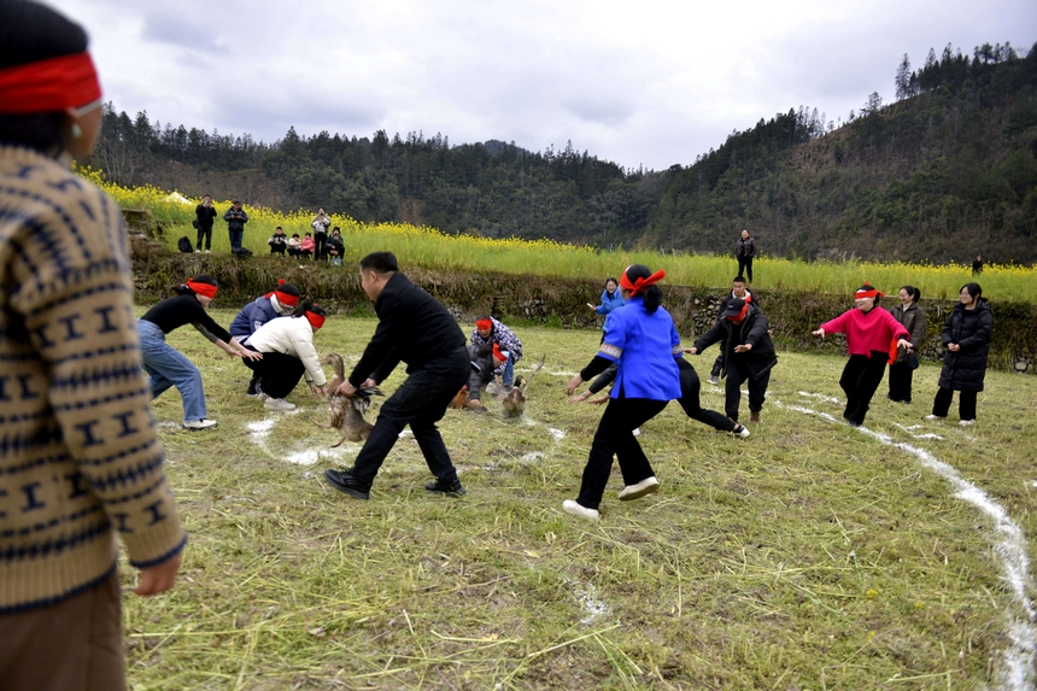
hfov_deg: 73.8
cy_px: 346
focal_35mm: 24
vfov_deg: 53.1
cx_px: 518
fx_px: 691
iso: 640
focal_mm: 24
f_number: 3.2
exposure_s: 1/8000
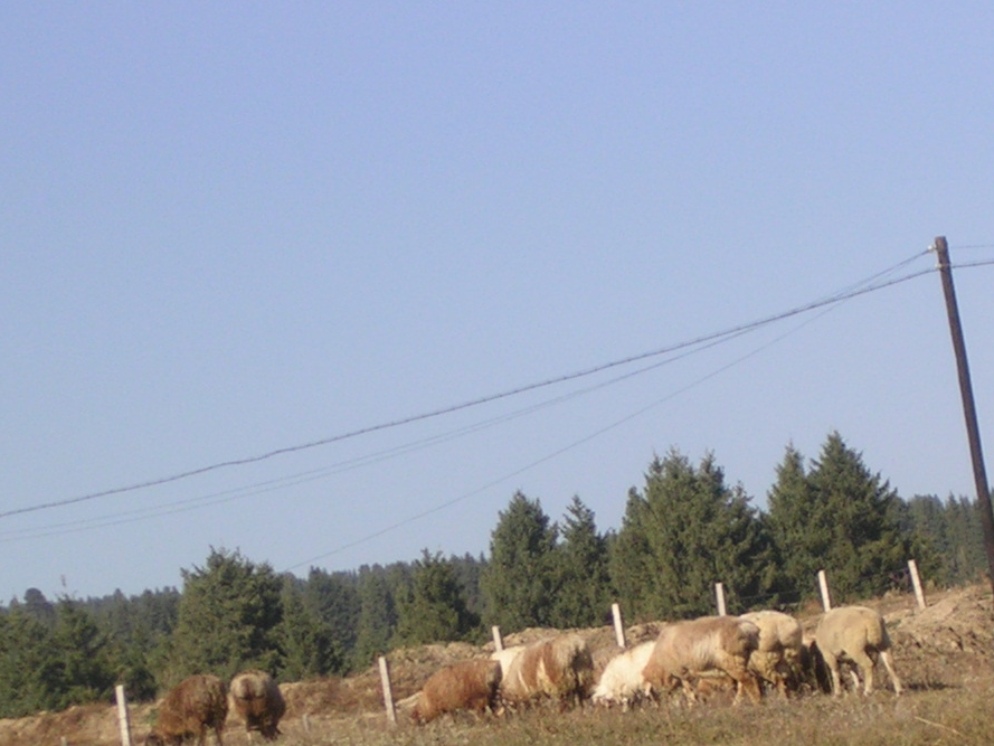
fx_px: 7611
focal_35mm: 265
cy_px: 651
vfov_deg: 5.6
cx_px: 562
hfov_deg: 7.5
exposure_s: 1/467
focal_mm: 17.4
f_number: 4.9
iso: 50
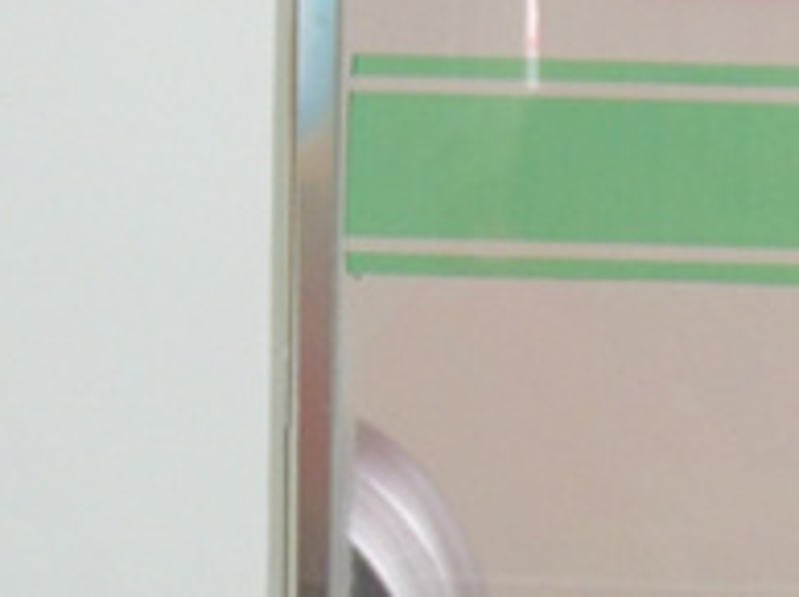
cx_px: 988
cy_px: 850
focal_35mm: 570
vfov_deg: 2.6
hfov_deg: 3.5
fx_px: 13140
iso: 800
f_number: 4.5
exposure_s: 1/10
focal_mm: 30.3
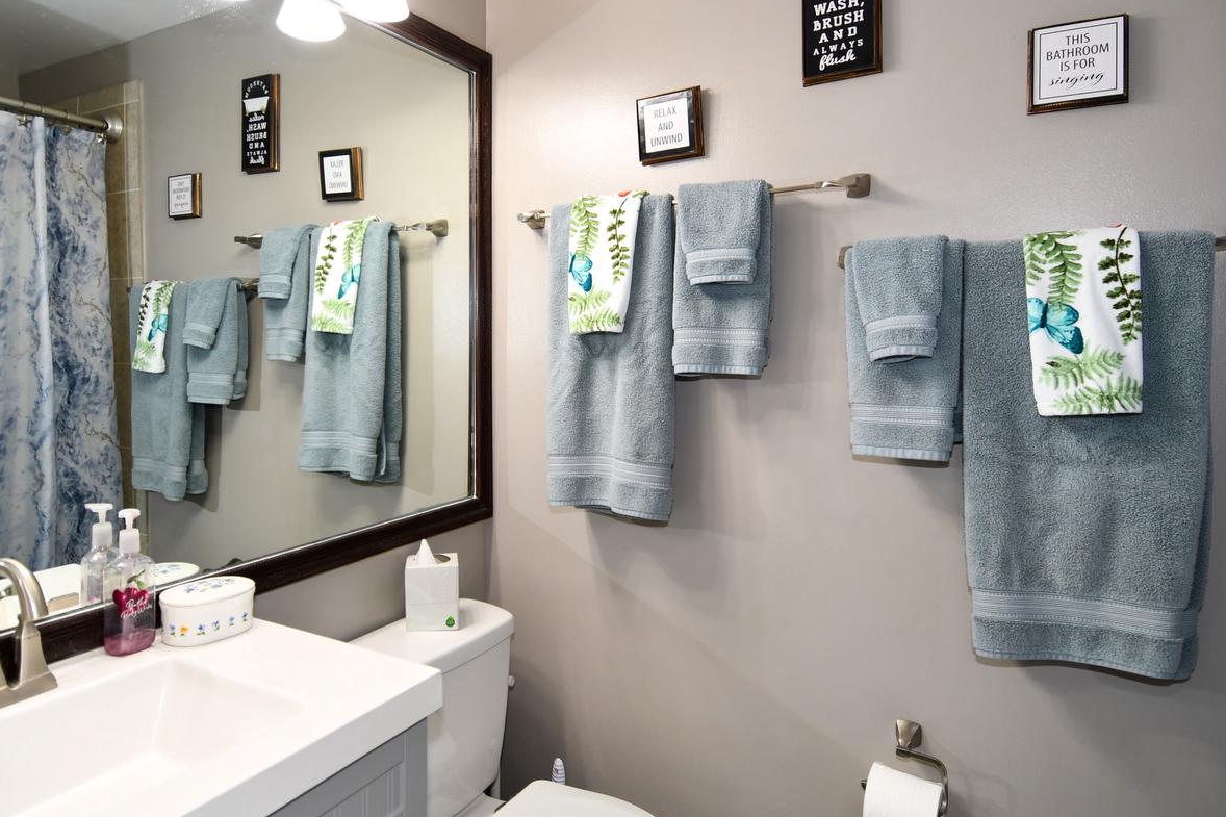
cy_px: 378
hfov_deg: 78.0
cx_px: 517
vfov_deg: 57.1
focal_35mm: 22
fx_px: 749
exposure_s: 1/80
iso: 200
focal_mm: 12
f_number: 4.5
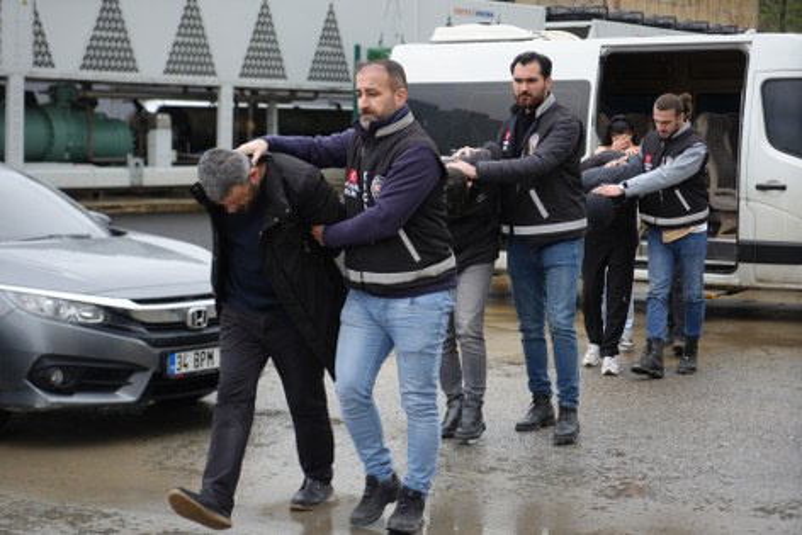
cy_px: 268
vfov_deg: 19.5
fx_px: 1560
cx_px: 401
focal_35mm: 70
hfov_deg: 28.8
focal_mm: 70
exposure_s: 1/160
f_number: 4
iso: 160
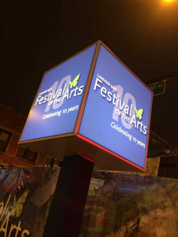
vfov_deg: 60.0
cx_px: 89
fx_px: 206
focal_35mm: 30
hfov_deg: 46.8
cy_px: 118
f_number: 2.2
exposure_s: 1/30
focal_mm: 4.12
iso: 200
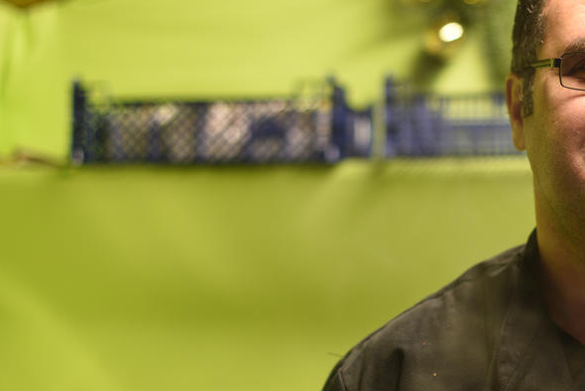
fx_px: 1659
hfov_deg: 19.8
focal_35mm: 102
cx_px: 469
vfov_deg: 13.4
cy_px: 225
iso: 400
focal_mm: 50
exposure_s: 1/125
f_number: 2.2
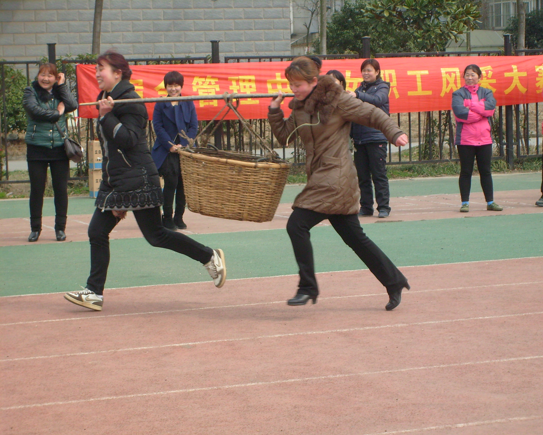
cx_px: 287
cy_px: 218
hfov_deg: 17.3
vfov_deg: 13.9
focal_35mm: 111
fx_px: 1784
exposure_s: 1/350
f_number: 4.9
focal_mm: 17.4
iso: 80
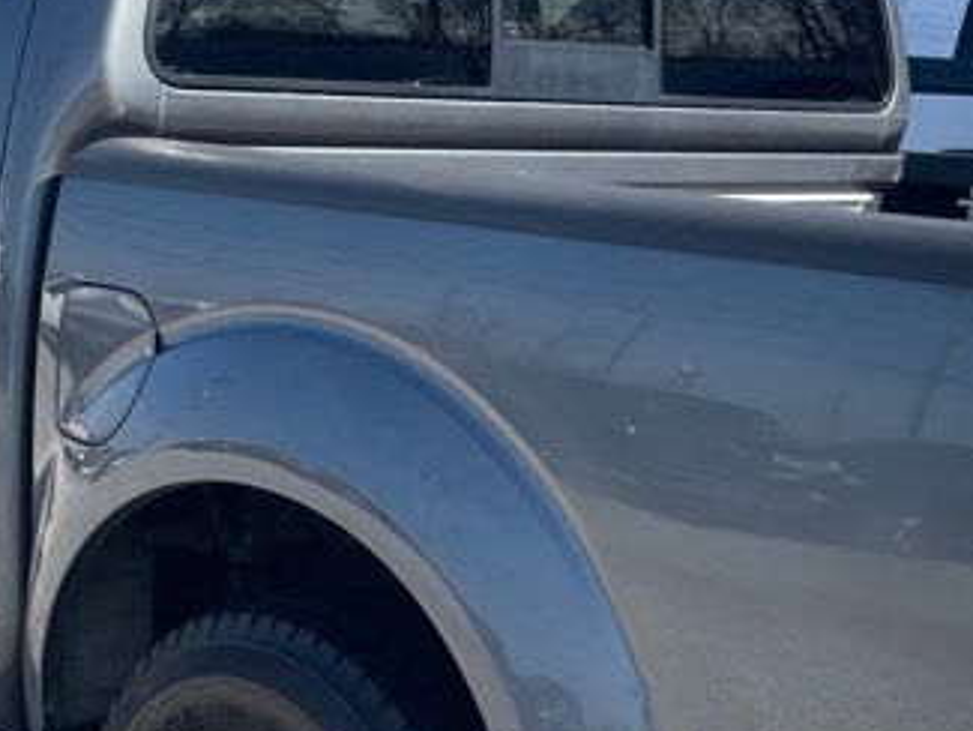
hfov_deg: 23.8
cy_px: 533
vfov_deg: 17.9
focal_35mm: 82
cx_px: 611
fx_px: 2306
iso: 32
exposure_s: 1/2012
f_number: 1.6
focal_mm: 5.1
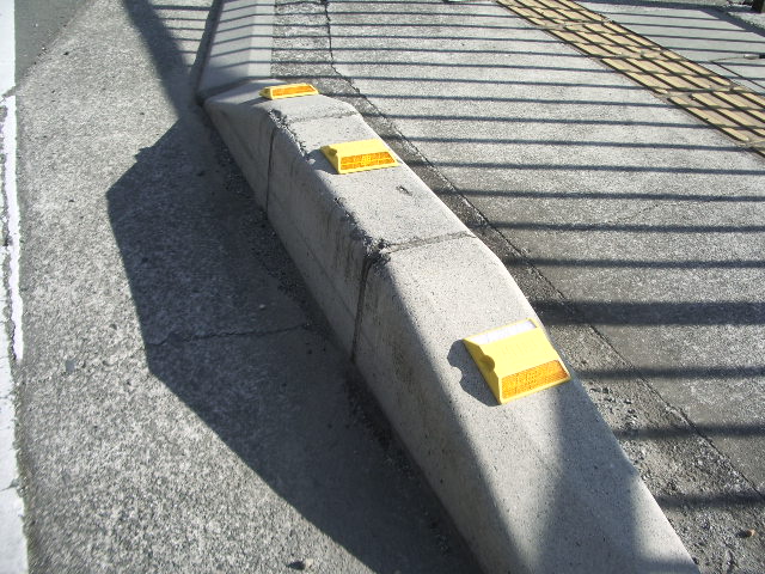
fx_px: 773
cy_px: 287
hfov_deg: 52.6
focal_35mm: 35
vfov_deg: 40.7
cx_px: 382
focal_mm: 5.8
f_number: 4.3
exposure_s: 1/320
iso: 50
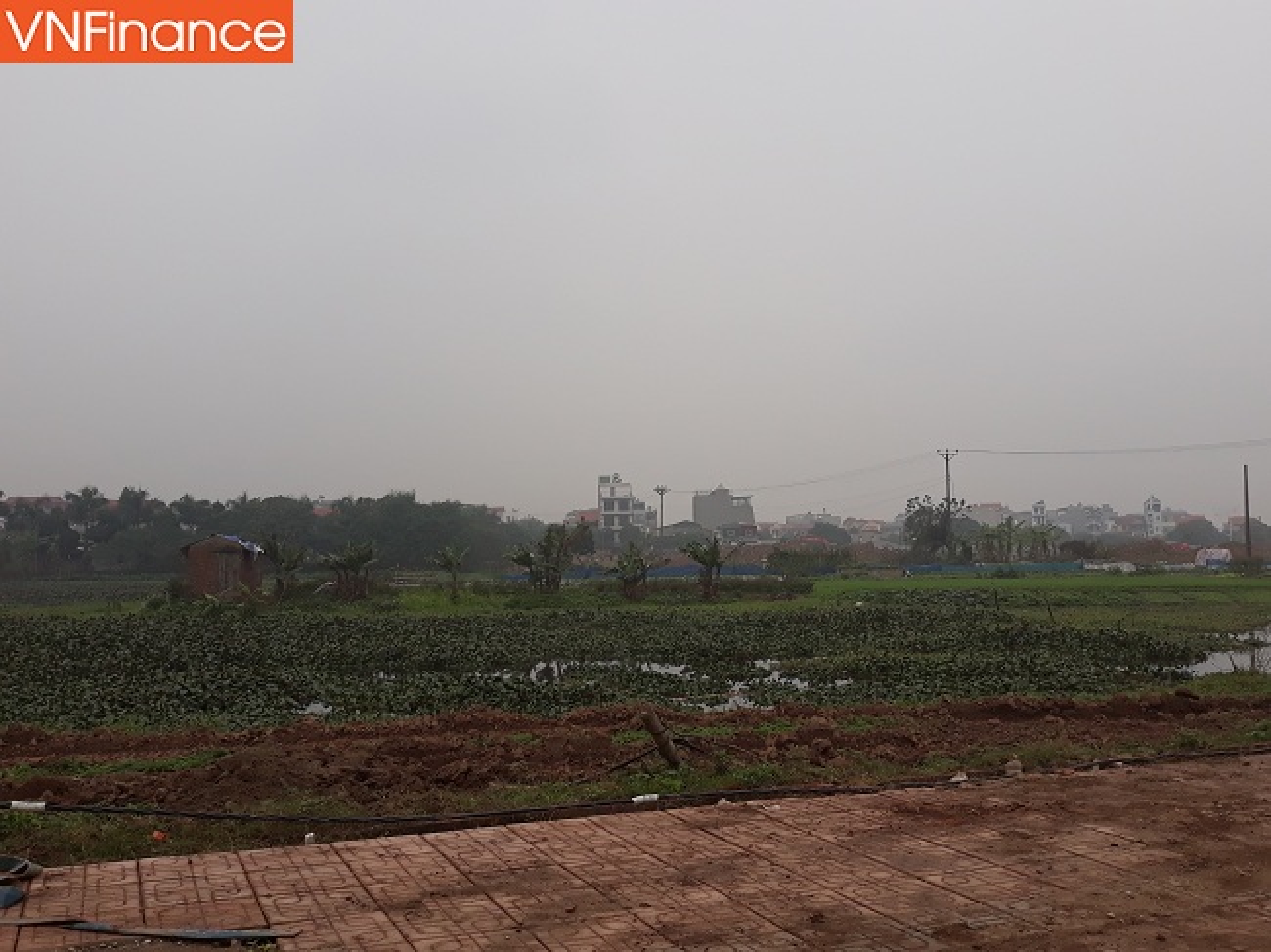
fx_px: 991
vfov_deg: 51.3
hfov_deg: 65.3
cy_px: 476
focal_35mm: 27
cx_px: 636
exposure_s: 1/1548
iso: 40
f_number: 1.7
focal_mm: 3.71
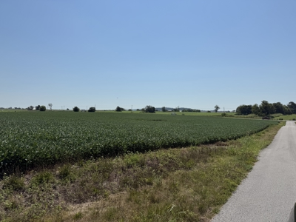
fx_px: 205
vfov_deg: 56.8
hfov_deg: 71.6
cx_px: 148
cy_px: 111
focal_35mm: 24
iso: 80
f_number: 1.78
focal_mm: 6.76
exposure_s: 1/11905
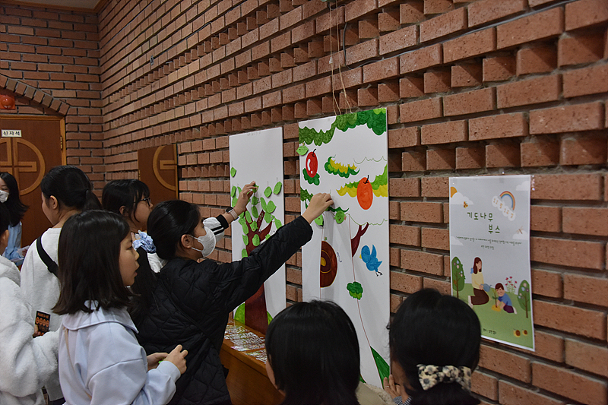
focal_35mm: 40
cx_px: 304
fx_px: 675
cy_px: 202
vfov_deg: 33.4
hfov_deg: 48.5
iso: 2800
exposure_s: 1/125
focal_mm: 40
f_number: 5.6
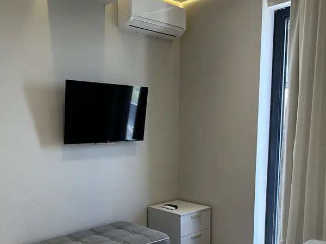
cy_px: 173
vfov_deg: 38.9
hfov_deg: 51.1
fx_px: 339
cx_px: 134
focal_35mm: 36
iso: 100
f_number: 1.78
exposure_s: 1/100
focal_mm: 6.86
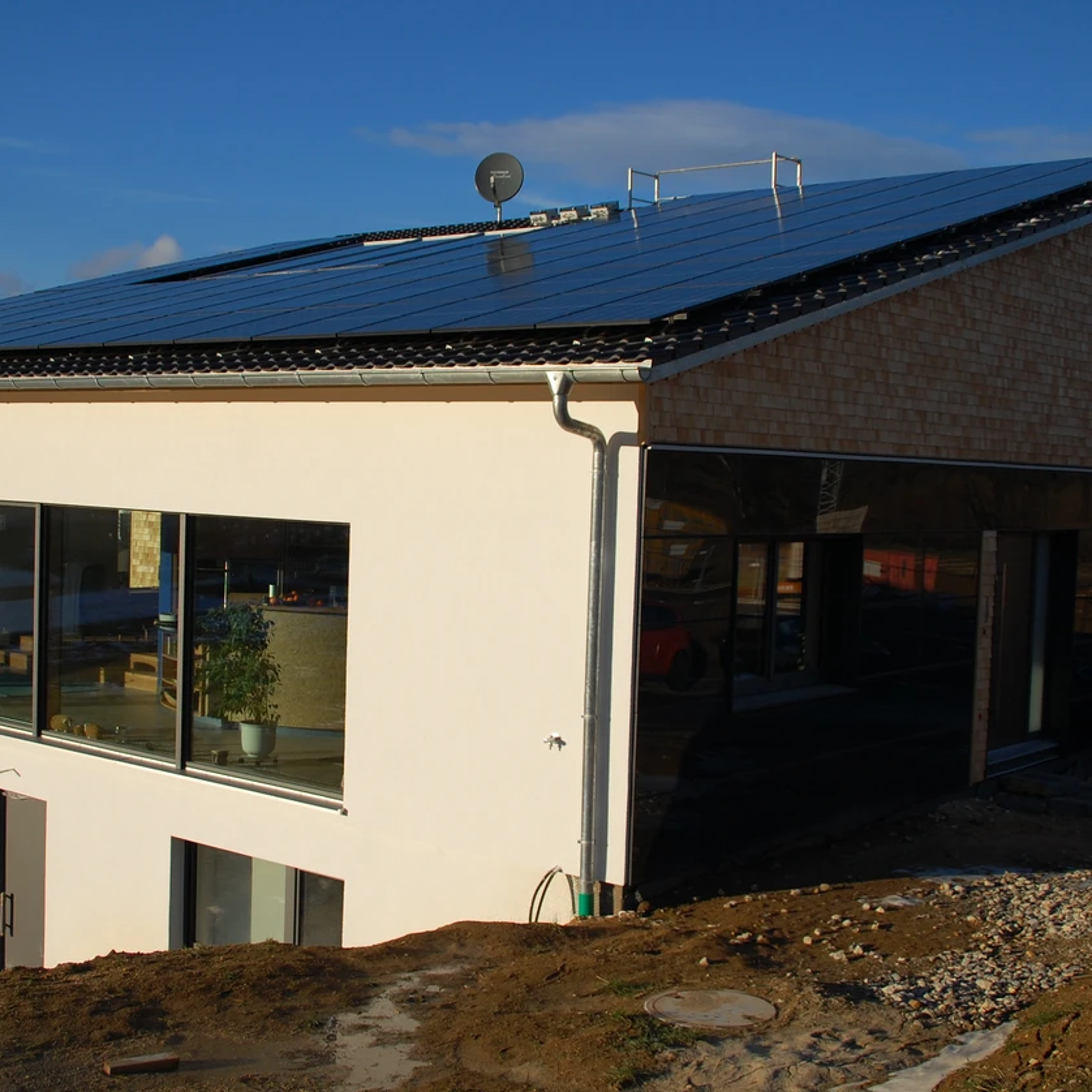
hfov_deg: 34.8
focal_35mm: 49
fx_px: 1736
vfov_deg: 34.9
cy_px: 543
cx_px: 446
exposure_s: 1/2000
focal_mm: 25
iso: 200
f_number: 4.5
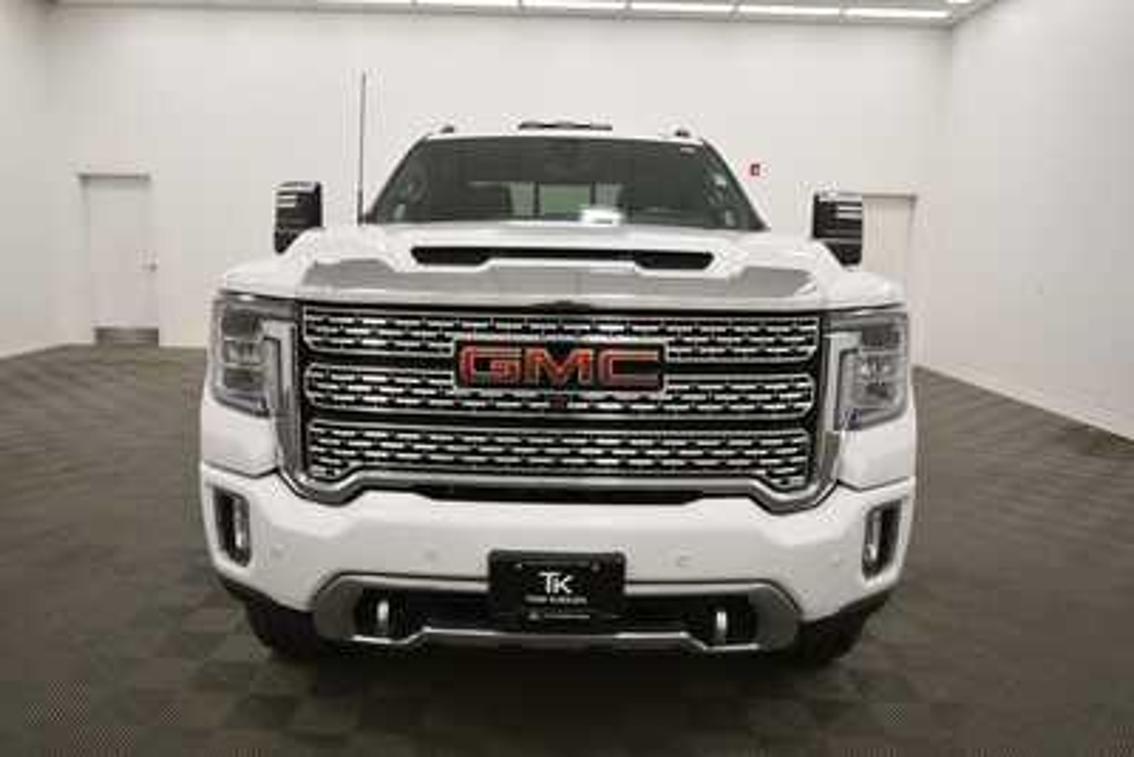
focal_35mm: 27
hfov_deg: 67.4
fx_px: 851
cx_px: 567
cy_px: 378
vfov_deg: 48.0
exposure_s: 1/250
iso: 800
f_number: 5.3
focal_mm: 18
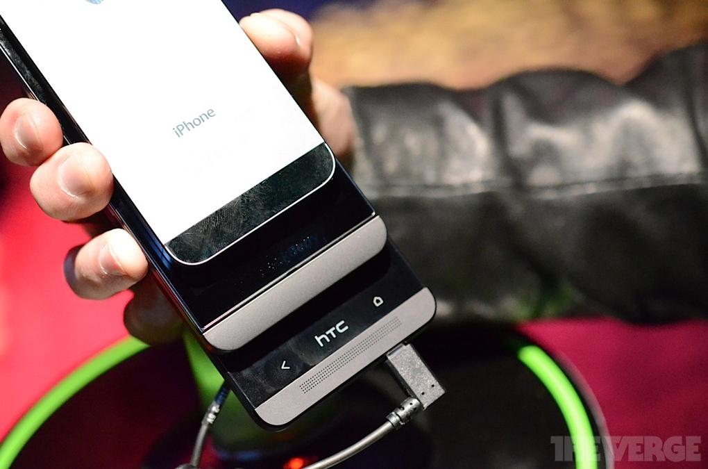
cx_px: 354
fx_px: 1177
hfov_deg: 33.5
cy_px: 234
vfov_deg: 22.5
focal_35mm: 60
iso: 6400
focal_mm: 40
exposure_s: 1/400
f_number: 3
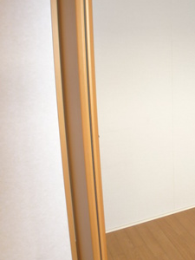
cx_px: 186
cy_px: 76
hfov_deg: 25.1
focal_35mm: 56
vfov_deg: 33.9
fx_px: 421
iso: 100
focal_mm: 5.1
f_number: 2
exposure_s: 1/30
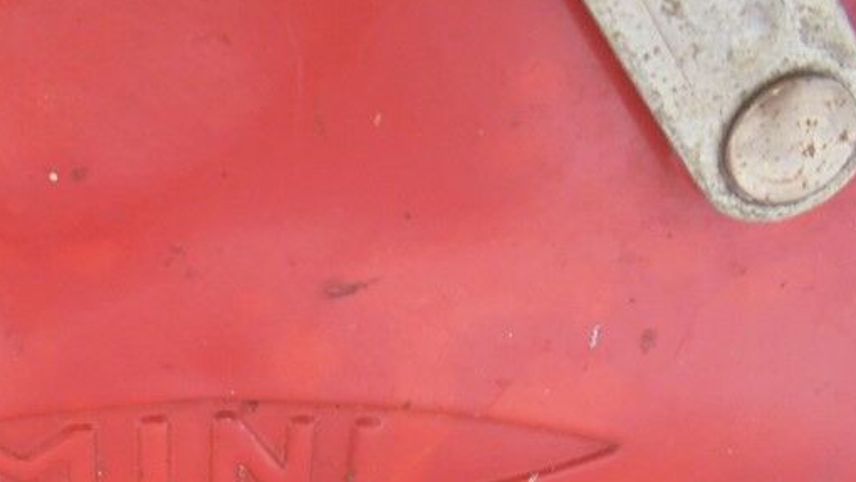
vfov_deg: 23.4
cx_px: 156
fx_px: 1135
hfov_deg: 39.5
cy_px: 421
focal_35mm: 50
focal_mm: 4.6
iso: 250
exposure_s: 1/30
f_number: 3.5
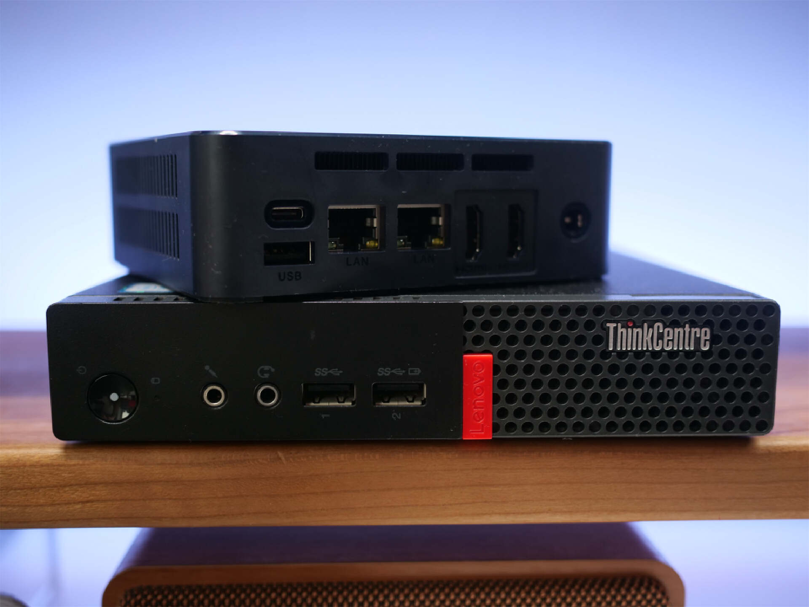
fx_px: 935
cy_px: 304
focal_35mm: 40
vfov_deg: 36.0
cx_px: 404
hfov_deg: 46.8
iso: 400
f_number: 2
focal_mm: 20
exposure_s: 1/60
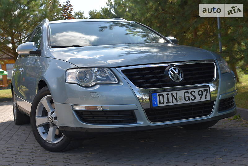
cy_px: 83
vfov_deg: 26.0
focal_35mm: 52
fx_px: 358
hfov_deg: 38.2
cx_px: 124
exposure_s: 1/250
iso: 200
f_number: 8
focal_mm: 52
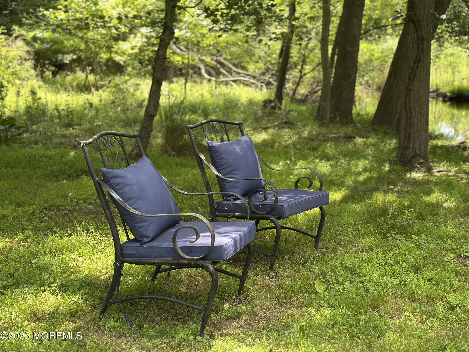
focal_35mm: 48
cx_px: 234
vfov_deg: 30.3
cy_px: 176
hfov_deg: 39.7
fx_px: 650
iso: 80
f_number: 1.78
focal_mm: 6.86
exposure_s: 1/309
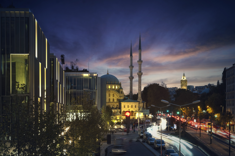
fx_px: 379
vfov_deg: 23.4
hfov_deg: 34.5
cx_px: 118
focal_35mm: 58
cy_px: 78
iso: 400
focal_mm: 58
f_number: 11
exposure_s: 2.5
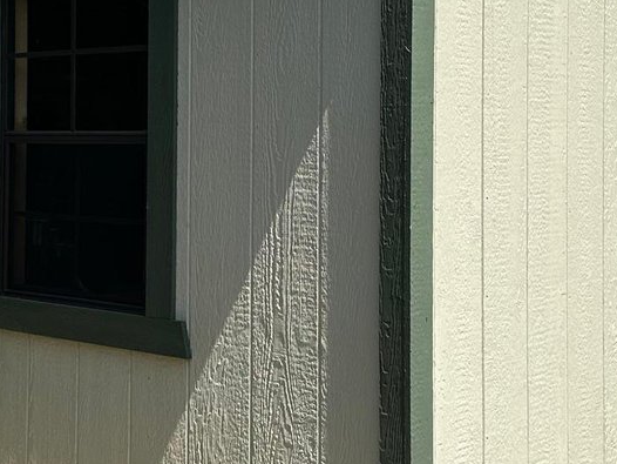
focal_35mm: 69
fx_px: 1230
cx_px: 226
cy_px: 147
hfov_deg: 28.0
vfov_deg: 21.2
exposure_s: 1/5000
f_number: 1.78
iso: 80
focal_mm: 6.86
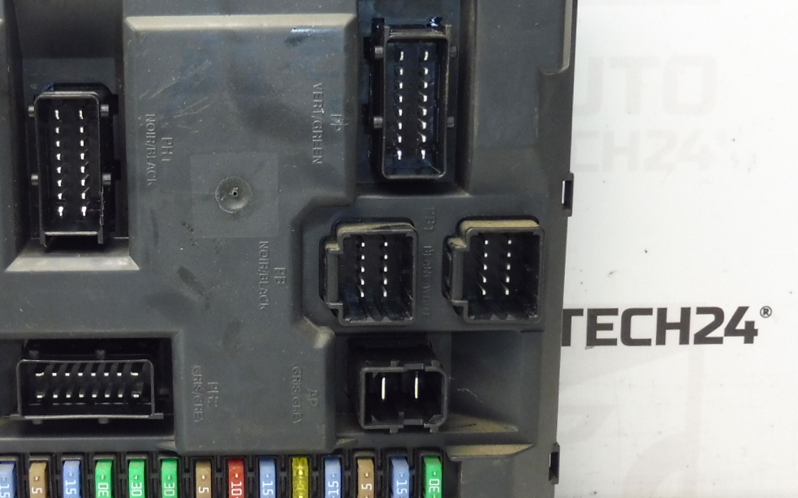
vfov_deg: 24.4
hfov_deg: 37.4
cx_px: 219
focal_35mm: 53
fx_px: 1152
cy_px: 223
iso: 200
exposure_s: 1/60
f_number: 3.5
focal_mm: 4.3
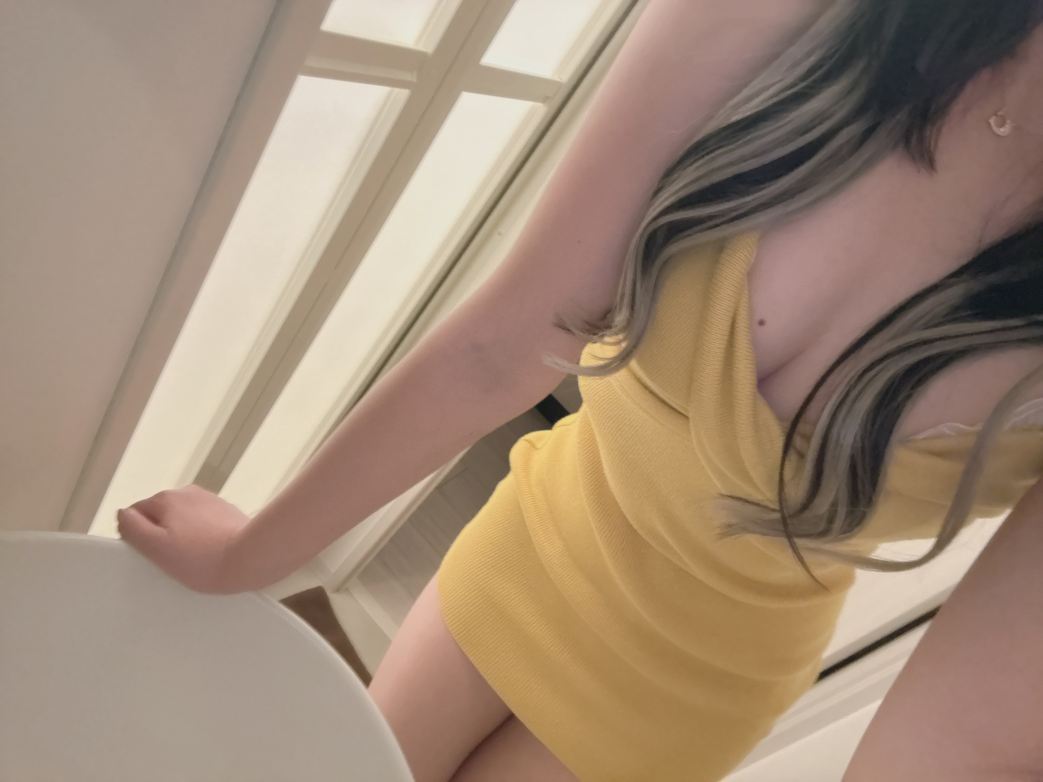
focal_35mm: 23
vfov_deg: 58.9
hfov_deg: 73.9
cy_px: 391
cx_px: 522
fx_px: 693
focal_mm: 2.69
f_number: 1.9
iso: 640
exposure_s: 1/17
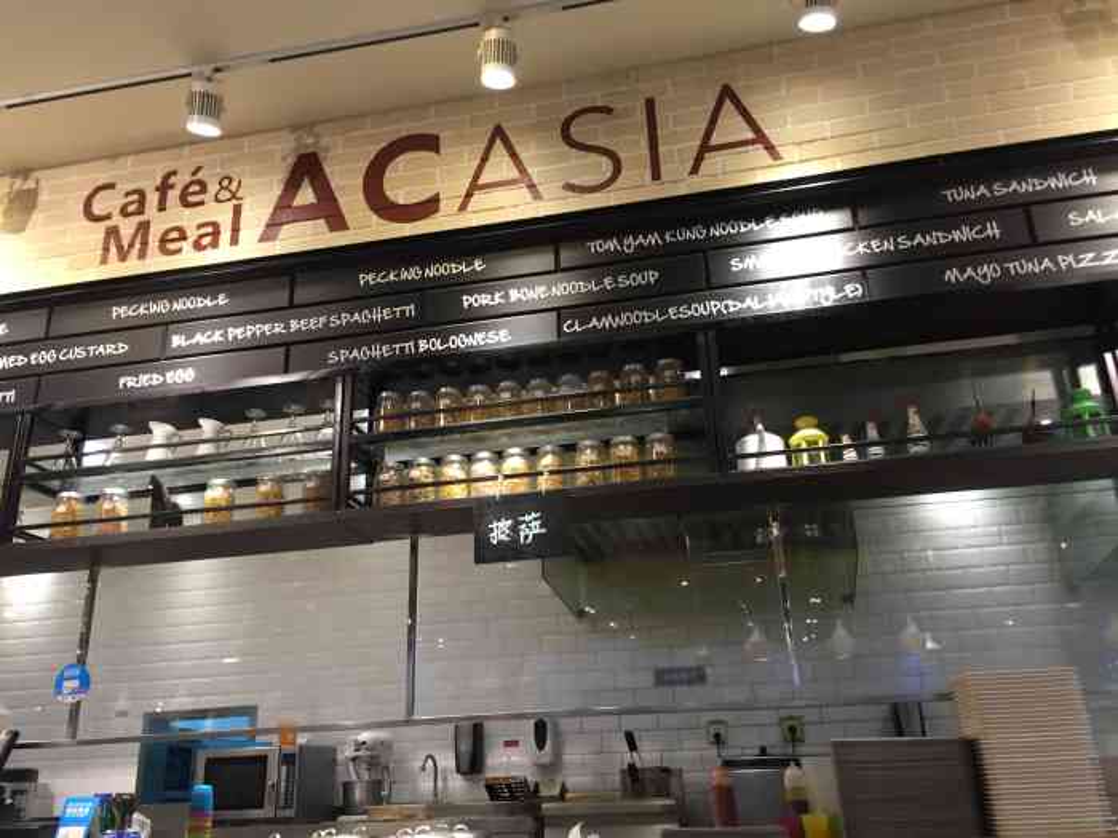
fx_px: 937
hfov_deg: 61.7
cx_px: 559
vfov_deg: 48.2
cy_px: 419
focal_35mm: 29
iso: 64
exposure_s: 1/30
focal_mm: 4.15
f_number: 2.2
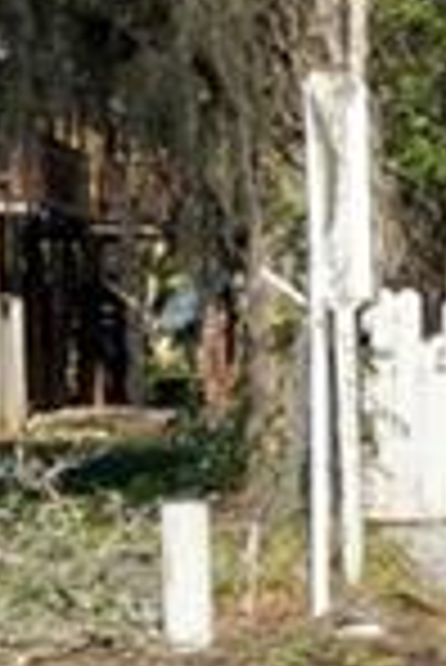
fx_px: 2558
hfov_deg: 6.1
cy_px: 457
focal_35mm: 138
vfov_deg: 14.8
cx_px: 2253
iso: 320
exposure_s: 1/160
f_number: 10
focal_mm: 20
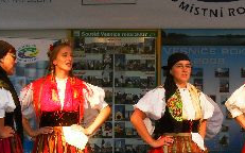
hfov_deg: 15.9
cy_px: 164
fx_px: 874
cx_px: 182
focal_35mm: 131
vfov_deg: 9.9
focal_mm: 10.1
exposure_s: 1/60
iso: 120
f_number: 4.3
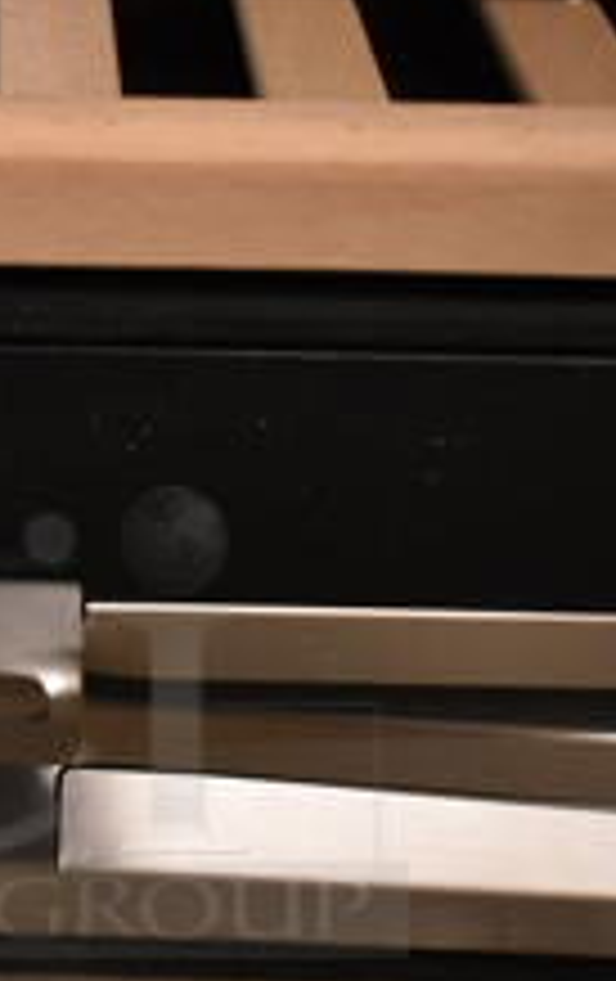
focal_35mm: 94
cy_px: 720
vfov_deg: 21.9
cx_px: -90
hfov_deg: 13.6
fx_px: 2515
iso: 2800
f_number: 3.8
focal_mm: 22
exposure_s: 1/125
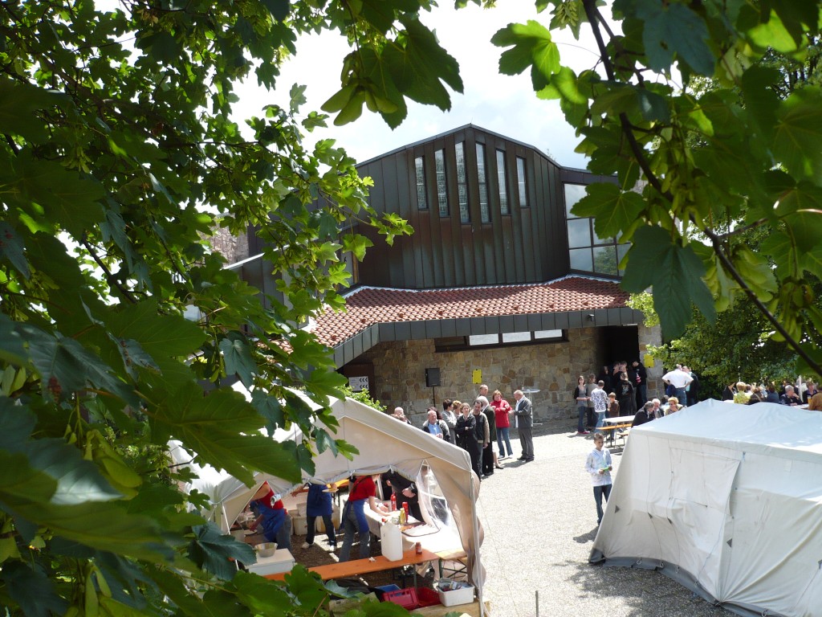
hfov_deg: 52.6
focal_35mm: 35
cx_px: 411
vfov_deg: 40.7
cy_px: 308
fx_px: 831
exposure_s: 1/500
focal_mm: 5.8
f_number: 2.8
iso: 100
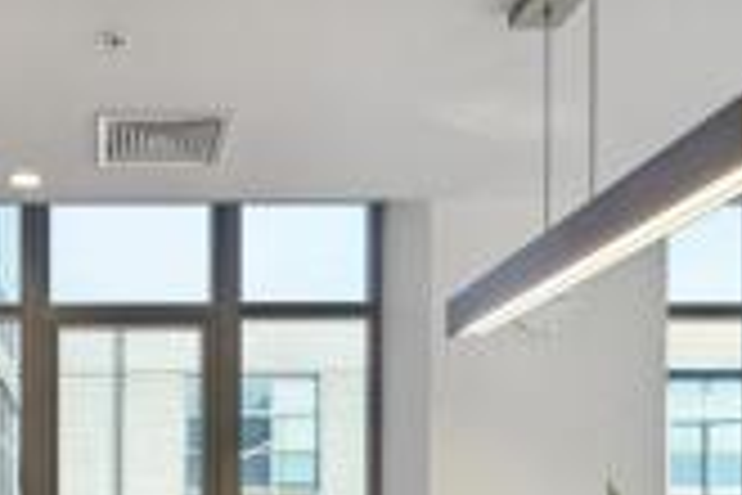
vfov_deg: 25.7
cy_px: 526
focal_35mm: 49
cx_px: 97
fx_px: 1010
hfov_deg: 38.0
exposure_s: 1/80
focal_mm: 18
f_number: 8
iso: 400
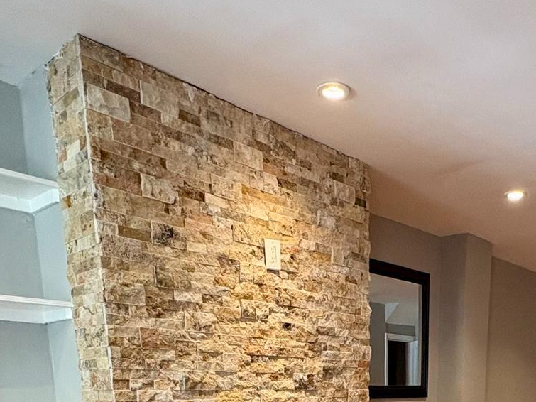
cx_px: 344
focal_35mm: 38
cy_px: 519
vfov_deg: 30.2
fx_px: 588
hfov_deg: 48.4
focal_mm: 2.22
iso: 400
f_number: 2.2
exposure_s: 1/60
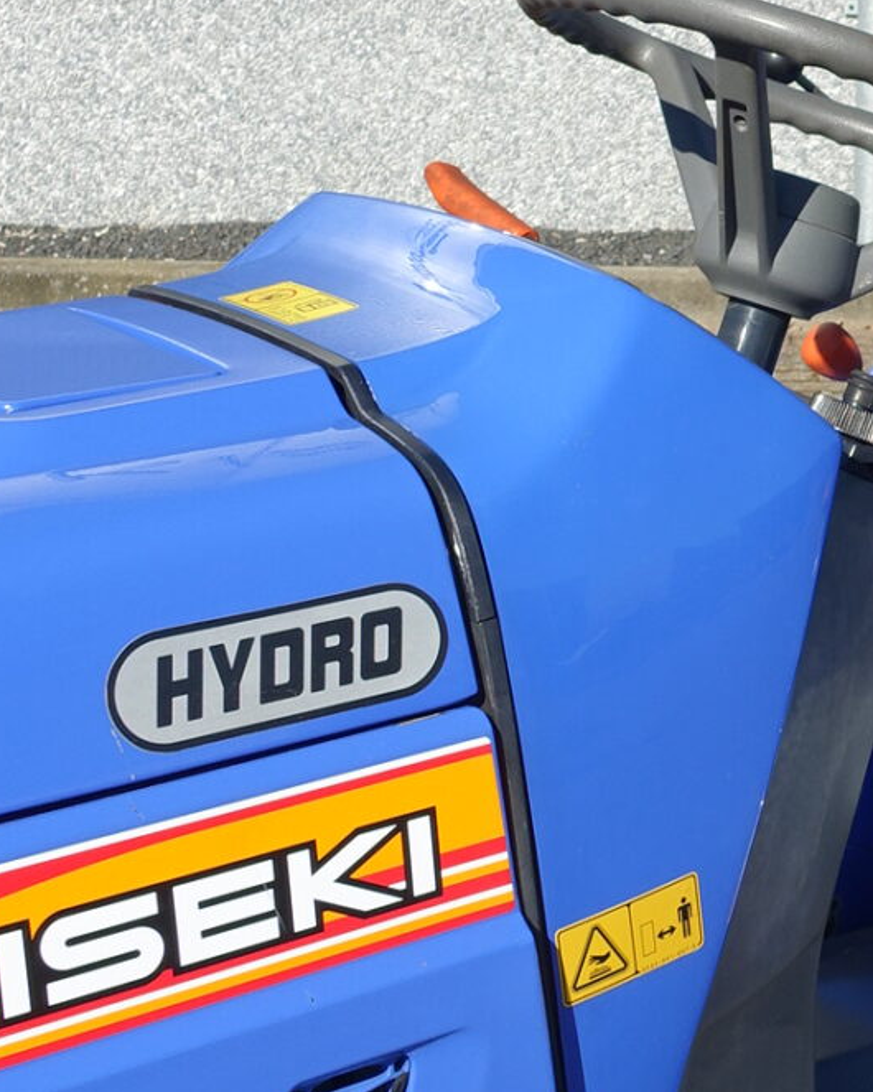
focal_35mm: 87
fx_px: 2811
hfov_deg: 16.7
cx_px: 1121
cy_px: 285
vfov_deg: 21.8
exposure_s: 1/80
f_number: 5
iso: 125
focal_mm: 8.8
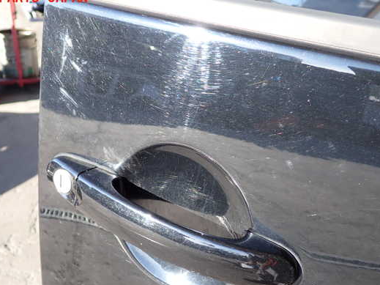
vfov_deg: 38.6
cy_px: 153
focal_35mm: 37
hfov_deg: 50.1
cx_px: 174
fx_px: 406
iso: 100
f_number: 2.4
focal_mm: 5.79
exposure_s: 1/160
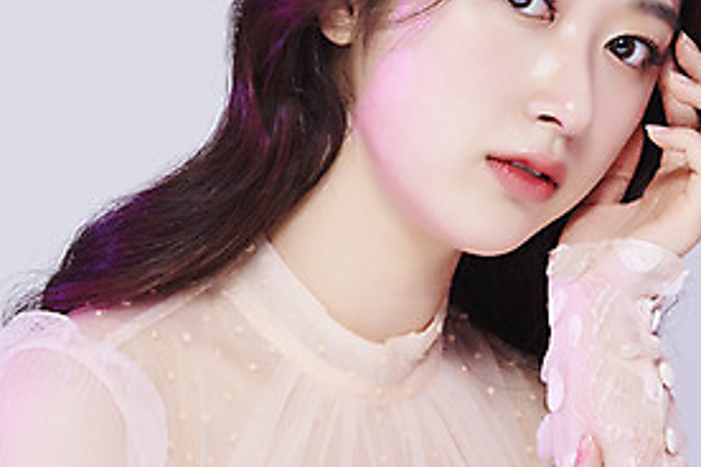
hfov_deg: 9.0
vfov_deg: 6.0
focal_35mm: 228
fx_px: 4439
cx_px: 260
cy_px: 193
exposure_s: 1/125
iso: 64
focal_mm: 105
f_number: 11
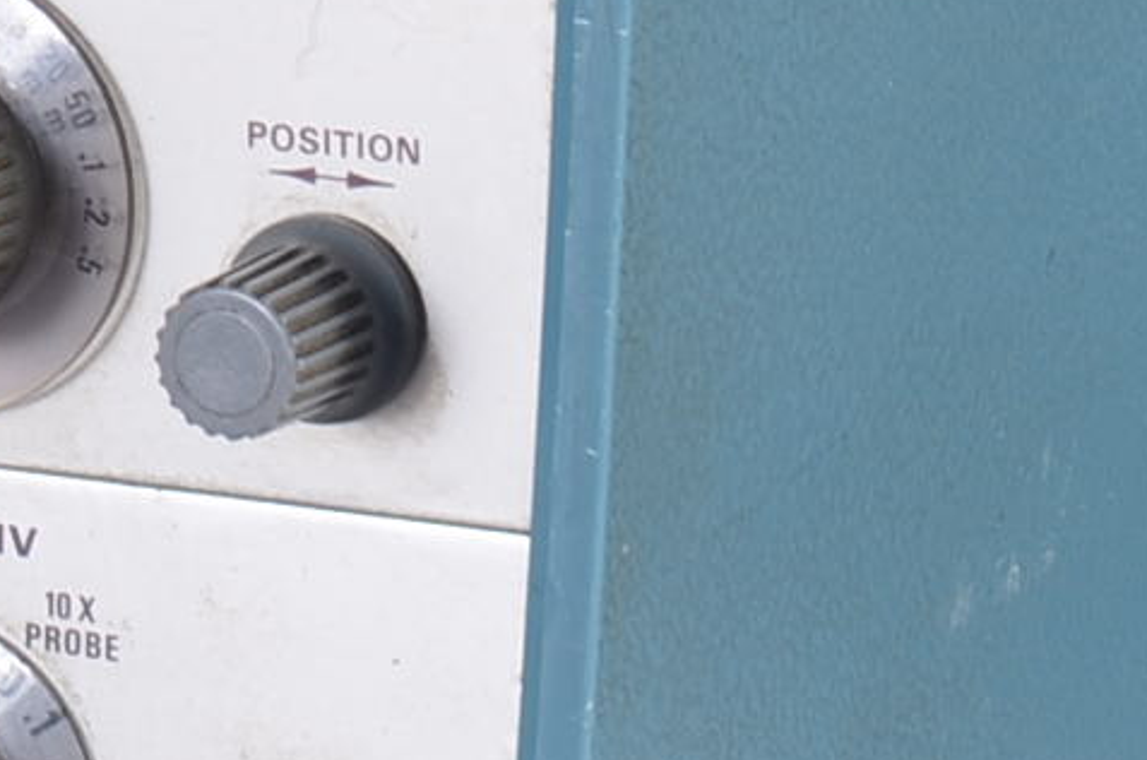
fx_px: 14277
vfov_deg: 3.0
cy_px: -380
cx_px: -224
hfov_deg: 4.6
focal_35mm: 449
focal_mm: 58
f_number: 13
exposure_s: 1/100
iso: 160
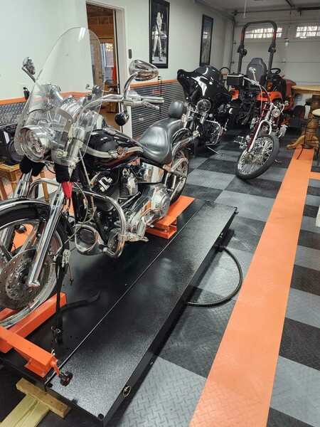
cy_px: 214
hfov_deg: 58.9
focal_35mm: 23
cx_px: 160
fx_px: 283
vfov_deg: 73.9
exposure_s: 1/120
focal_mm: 5.54
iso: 800
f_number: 1.8
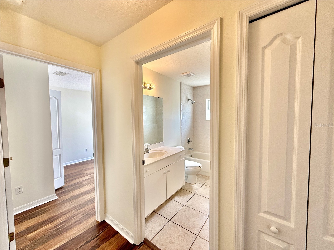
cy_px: 125
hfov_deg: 102.1
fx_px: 135
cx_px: 167
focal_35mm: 14
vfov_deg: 85.7
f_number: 2.2
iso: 100
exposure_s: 1/120
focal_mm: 2.22
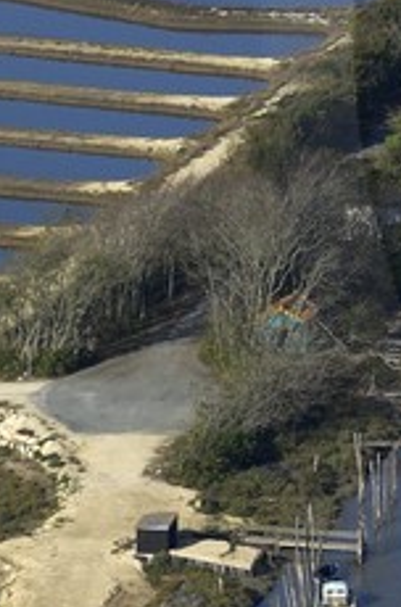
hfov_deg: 2.1
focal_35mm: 648
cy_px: 42
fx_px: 10892
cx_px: 1079
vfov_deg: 3.2
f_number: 5
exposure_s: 1/750
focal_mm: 62
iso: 100
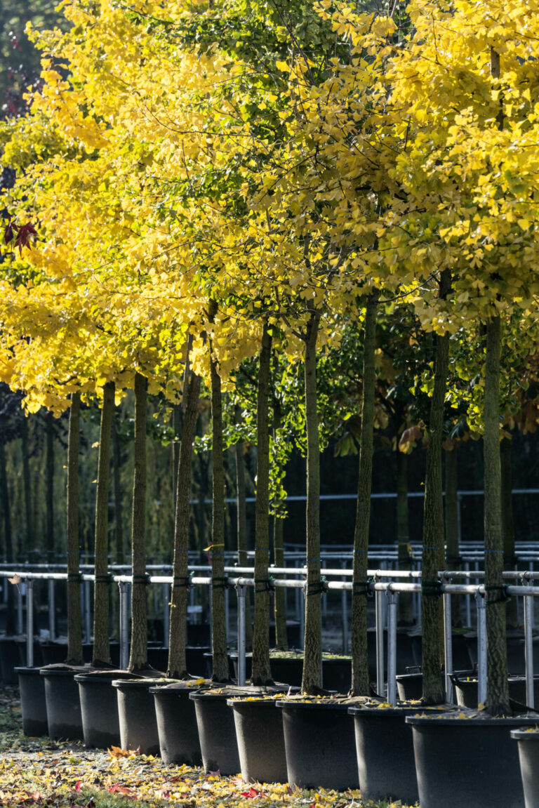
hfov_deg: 4.3
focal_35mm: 320
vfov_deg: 6.4
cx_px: 270
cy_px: 404
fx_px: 7182
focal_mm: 320
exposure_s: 1/400
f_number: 8
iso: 200
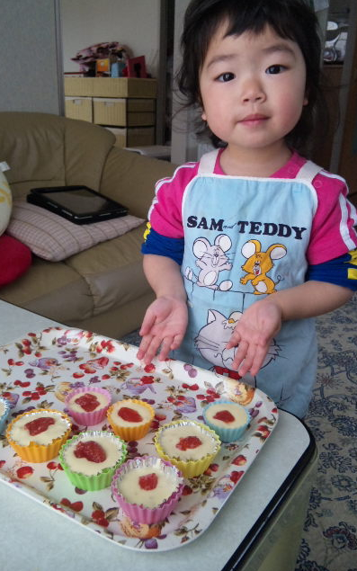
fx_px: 482
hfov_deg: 40.6
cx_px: 180
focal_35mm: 31
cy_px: 287
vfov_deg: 61.2
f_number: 2.8
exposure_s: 1/50
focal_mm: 4.82
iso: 137
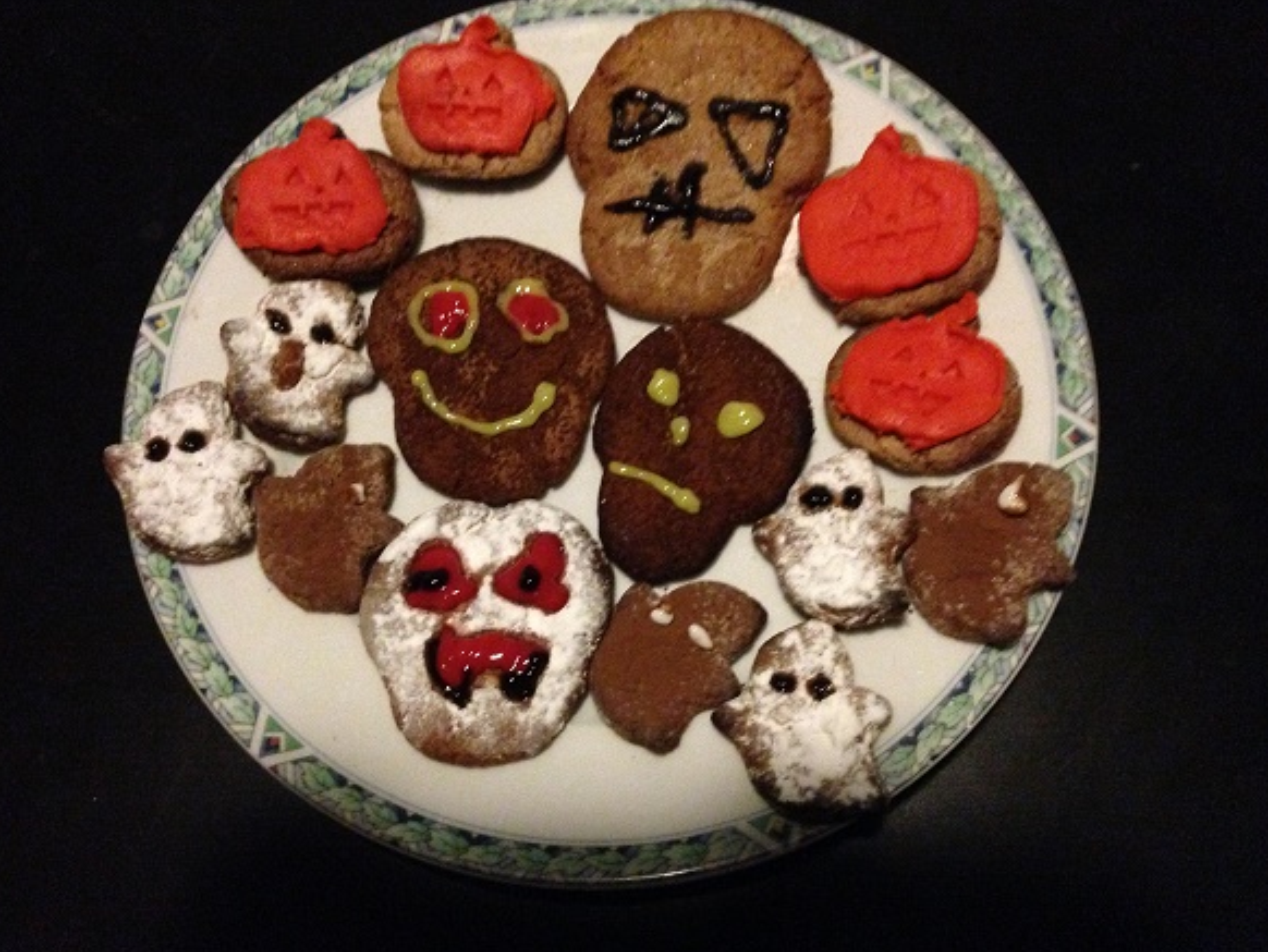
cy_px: 473
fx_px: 1246
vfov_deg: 41.8
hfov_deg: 53.9
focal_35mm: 34
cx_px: 630
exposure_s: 1/15
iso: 800
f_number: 2.4
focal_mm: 4.12
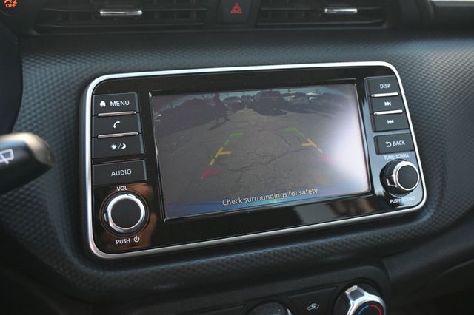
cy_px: 158
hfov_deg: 52.2
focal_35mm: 37
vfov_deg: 36.1
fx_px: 484
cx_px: 237
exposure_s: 1/125
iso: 1000
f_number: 4.2
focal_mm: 24.5
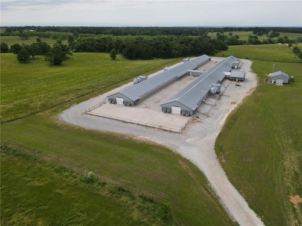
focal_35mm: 24
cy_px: 113
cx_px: 151
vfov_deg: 56.8
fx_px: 209
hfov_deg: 71.6
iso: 100
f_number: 2.8
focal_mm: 4.5
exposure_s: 1/180
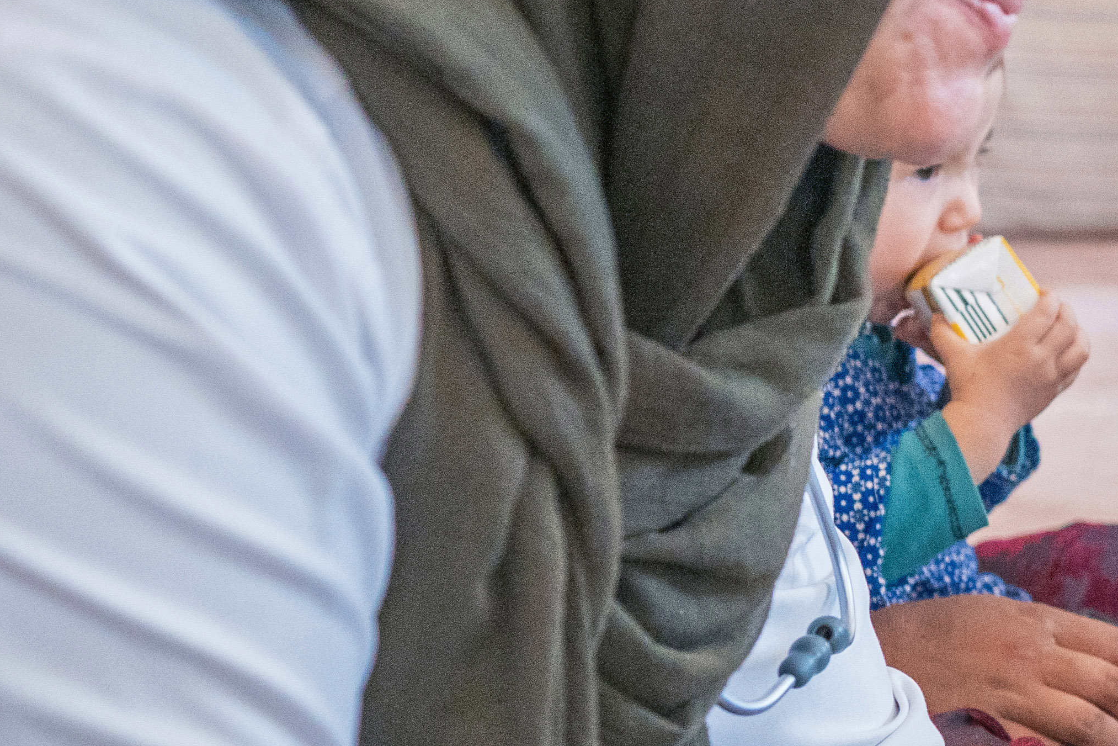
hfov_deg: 20.5
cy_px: 398
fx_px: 2578
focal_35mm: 83
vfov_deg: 16.5
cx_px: 1725
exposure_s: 1/250
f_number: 2.8
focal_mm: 24
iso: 3200
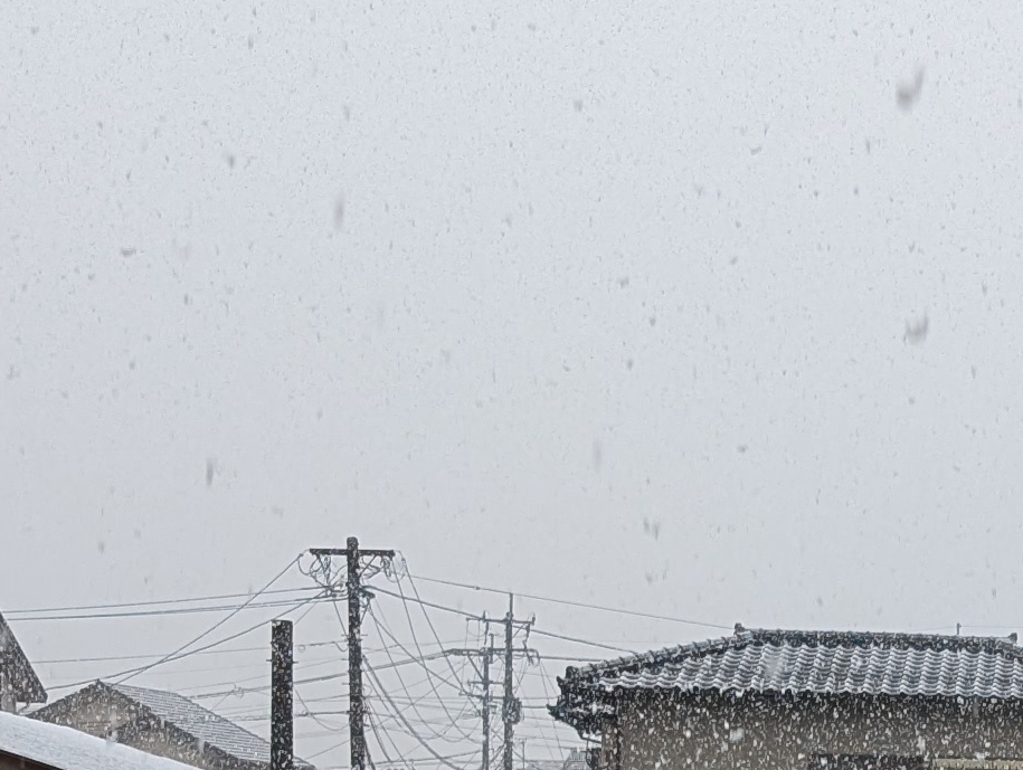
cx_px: 1322
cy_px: 979
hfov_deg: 17.3
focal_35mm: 107
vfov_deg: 13.4
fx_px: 3167
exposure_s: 1/208
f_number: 1.68
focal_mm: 6.9
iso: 41
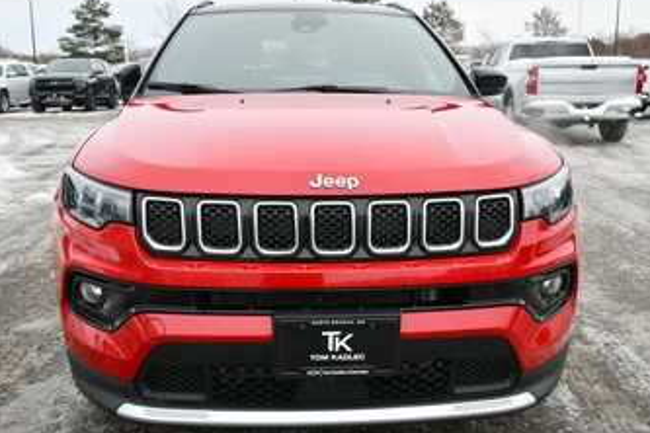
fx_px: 650
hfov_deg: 53.1
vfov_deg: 36.9
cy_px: 200
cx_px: 322
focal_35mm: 36
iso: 200
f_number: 6.3
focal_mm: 20
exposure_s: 1/250
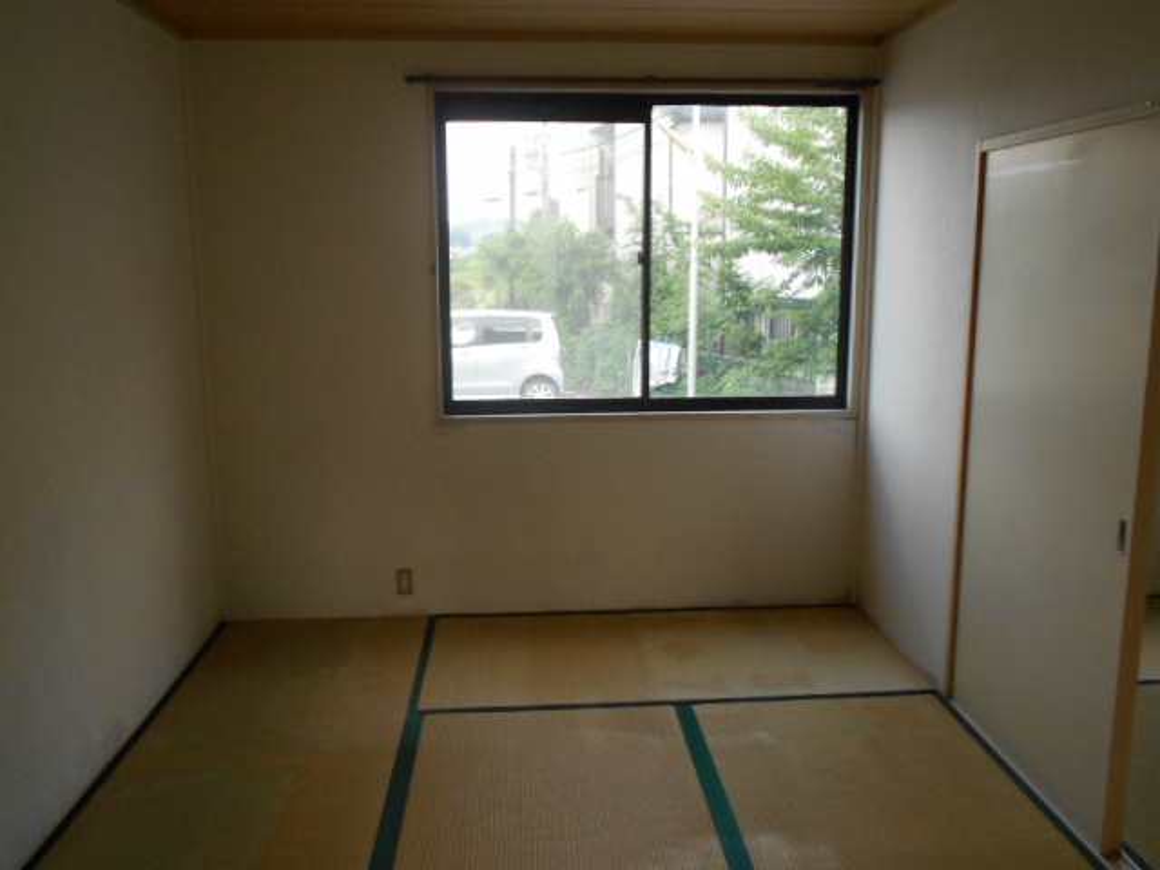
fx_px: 1005
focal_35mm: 30
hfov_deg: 60.0
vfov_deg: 46.8
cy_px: 435
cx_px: 580
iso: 320
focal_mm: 5.1
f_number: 3.4
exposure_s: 1/250
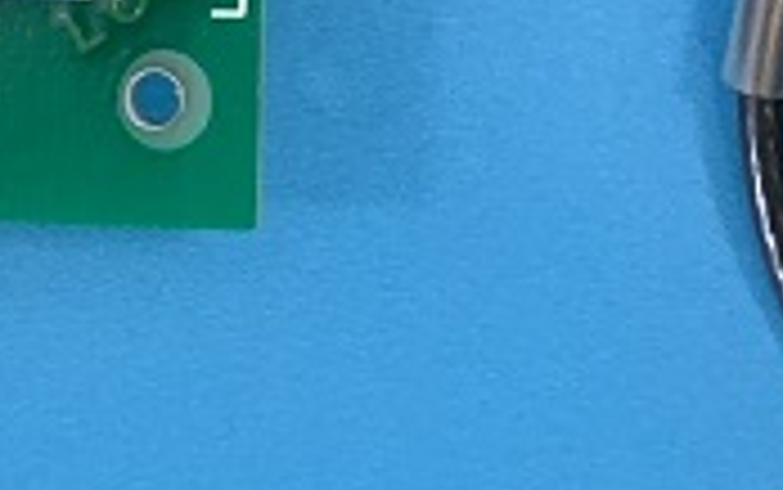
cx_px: 367
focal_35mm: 128
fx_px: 2733
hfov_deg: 16.3
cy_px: -735
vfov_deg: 9.1
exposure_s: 1/50
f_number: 1.8
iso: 250
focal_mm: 4.25
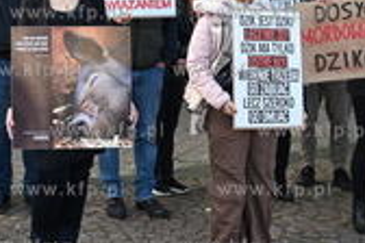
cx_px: -24
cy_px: -17
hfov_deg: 25.0
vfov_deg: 17.4
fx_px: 770
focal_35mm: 76
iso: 400
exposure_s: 1/500
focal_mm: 32
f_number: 4
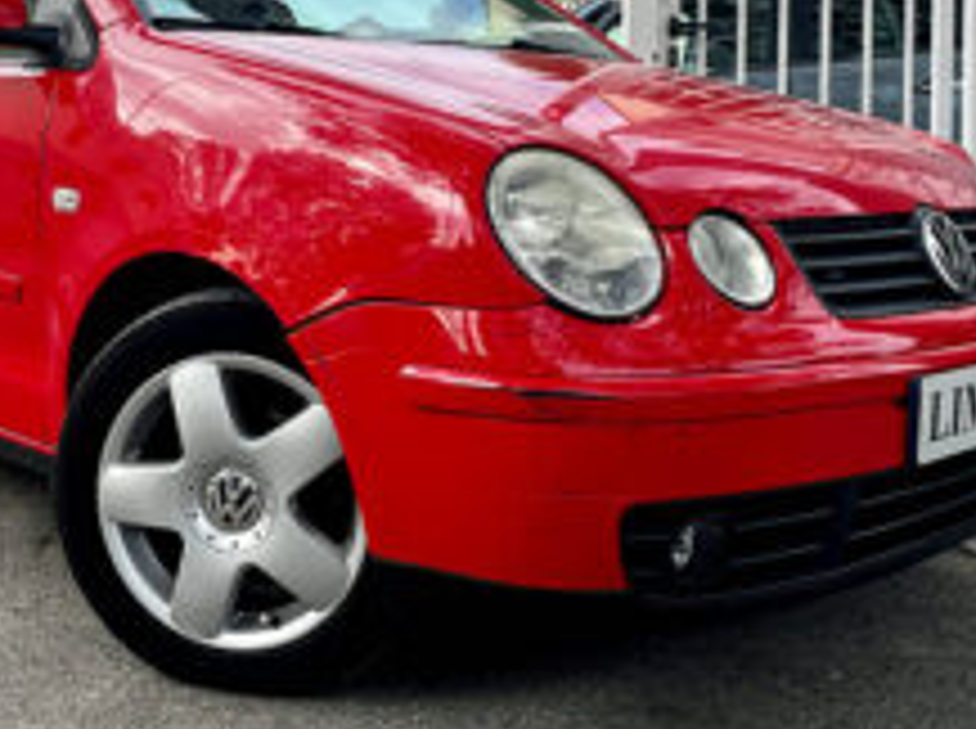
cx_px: 398
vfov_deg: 31.5
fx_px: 1267
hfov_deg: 42.0
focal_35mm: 45
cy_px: 187
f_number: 1.6
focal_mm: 4.2
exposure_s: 1/1335
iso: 32
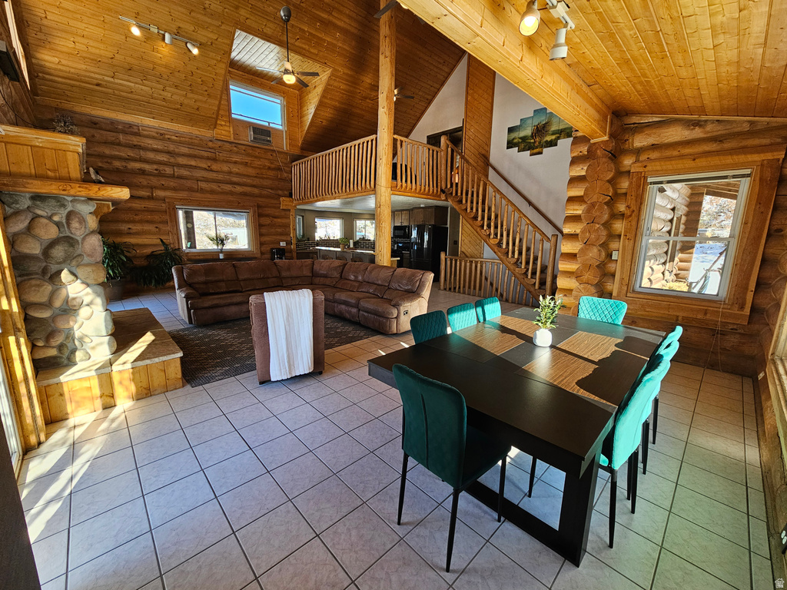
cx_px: 394
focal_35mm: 13
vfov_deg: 89.9
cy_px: 295
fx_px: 296
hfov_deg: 106.2
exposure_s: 1/207
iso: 100
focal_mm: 2.2
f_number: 2.2
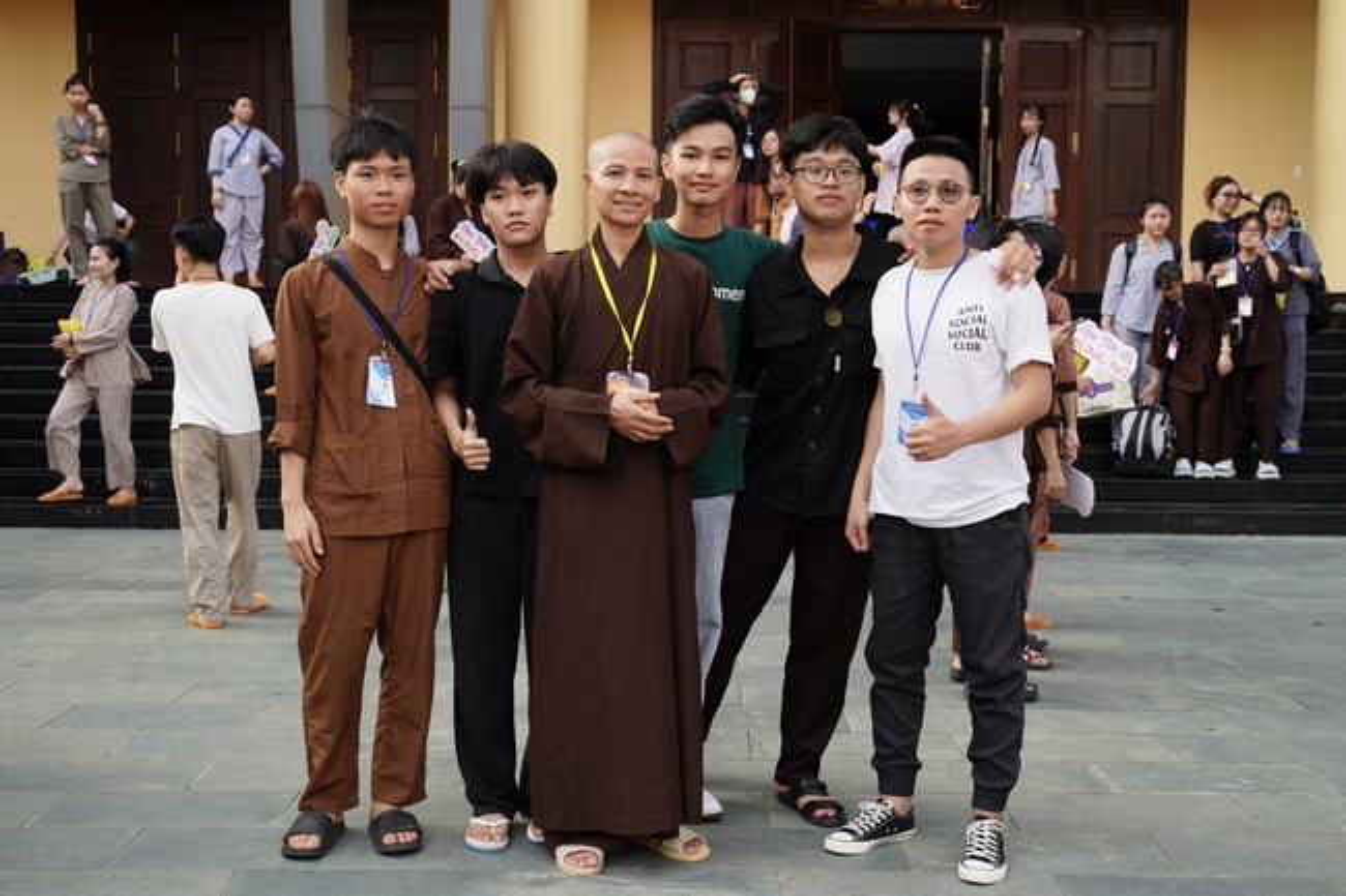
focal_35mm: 42
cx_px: 673
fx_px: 1570
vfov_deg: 31.9
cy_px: 448
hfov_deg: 46.4
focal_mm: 42
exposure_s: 1/250
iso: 400
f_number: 6.3
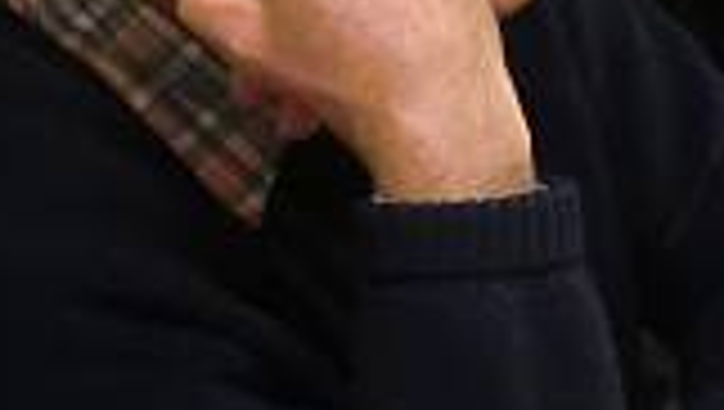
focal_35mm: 147
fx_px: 2825
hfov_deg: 13.3
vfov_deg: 8.3
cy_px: 320
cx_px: 1268
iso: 800
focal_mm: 6.1
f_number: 3.6
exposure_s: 1/50
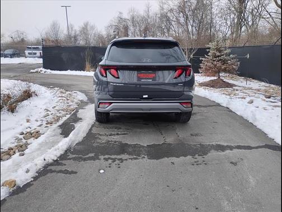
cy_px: 106
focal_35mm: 28
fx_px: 228
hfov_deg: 63.4
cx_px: 141
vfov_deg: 49.7
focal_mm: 4.26
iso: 100
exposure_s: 1/556
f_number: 1.8
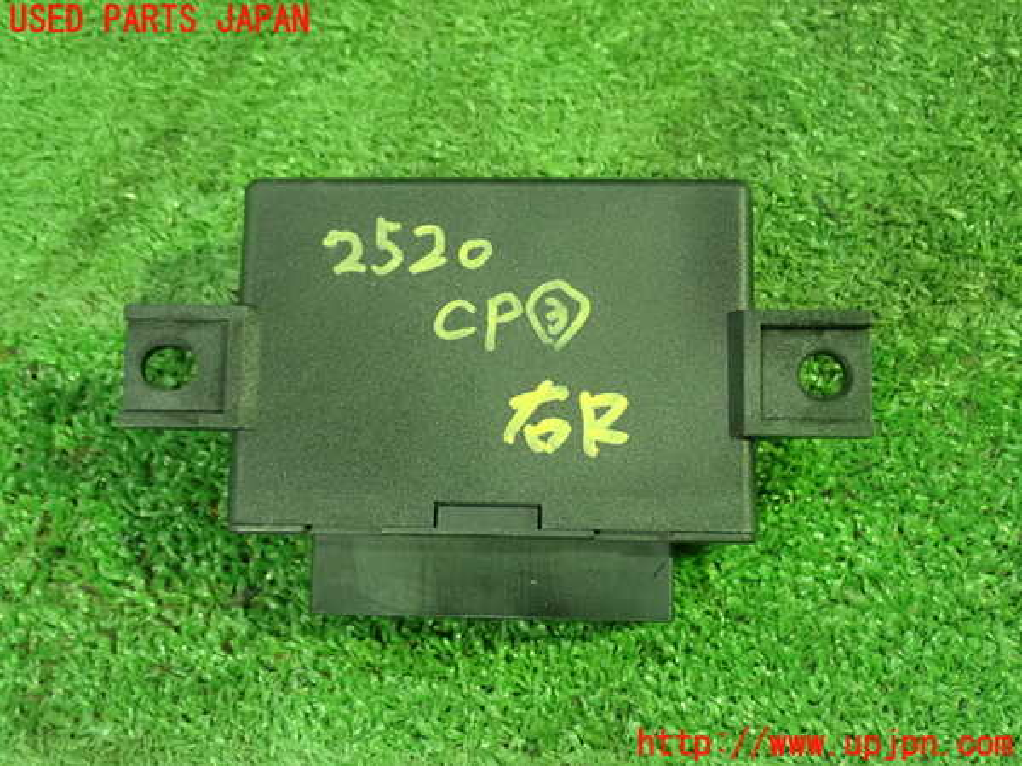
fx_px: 1270
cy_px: 383
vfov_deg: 33.6
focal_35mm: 43
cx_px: 511
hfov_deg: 43.9
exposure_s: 1/40
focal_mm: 7.86
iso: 1600
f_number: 2.9
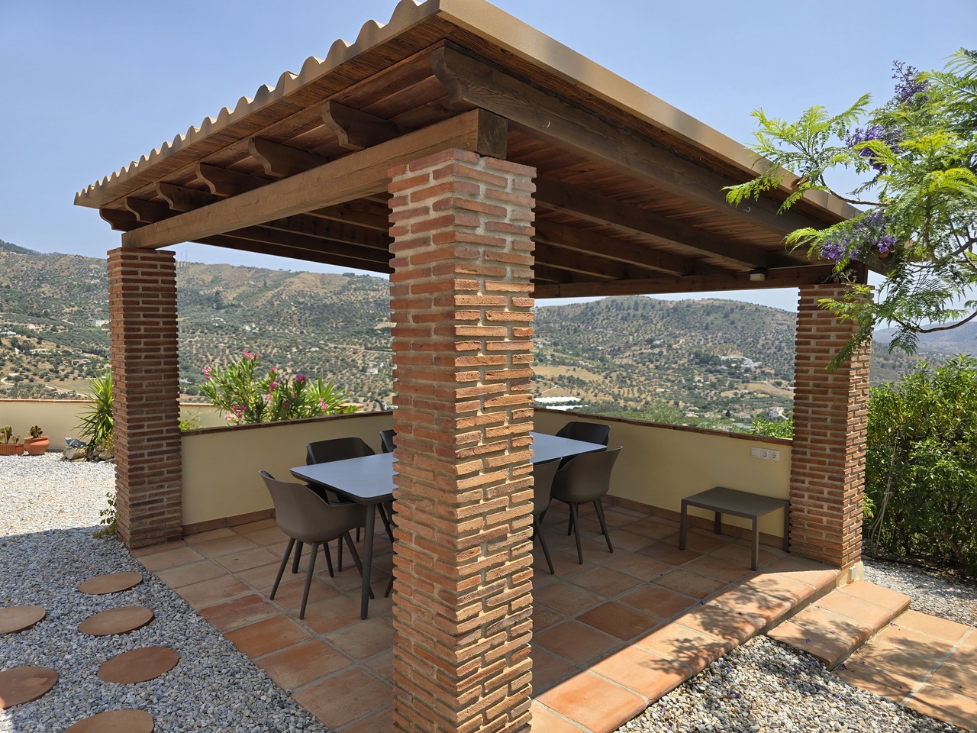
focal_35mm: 23
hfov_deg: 73.9
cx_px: 488
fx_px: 649
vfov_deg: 58.9
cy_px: 366
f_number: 1.7
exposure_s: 1/696
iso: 12
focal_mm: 6.3
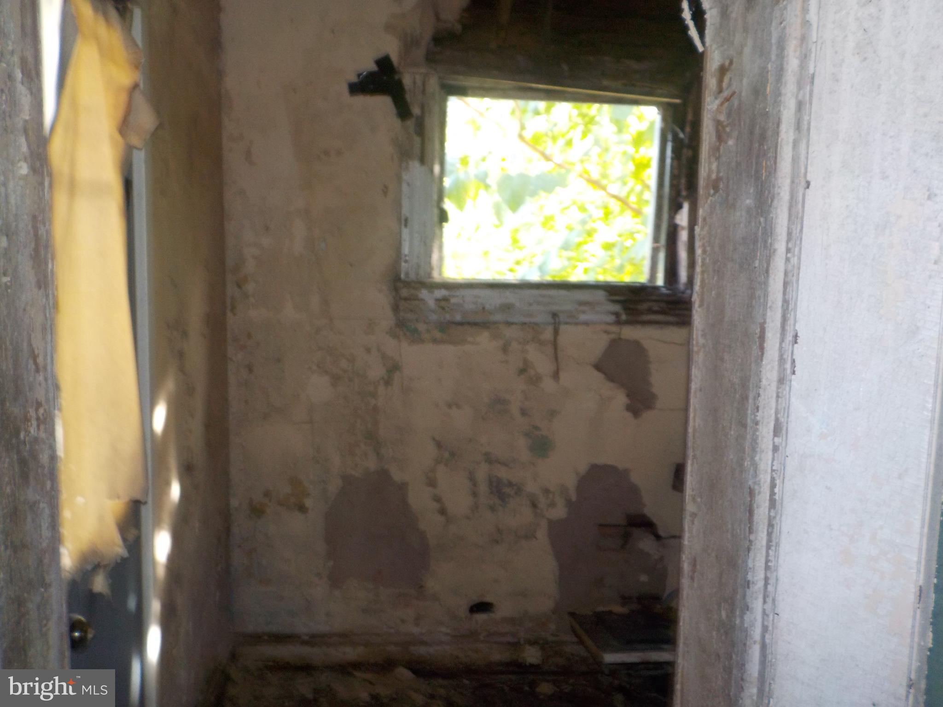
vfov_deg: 46.8
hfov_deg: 60.0
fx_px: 817
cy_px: 354
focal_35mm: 30
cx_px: 472
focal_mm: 4.1
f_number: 3.3
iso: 200
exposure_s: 1/30
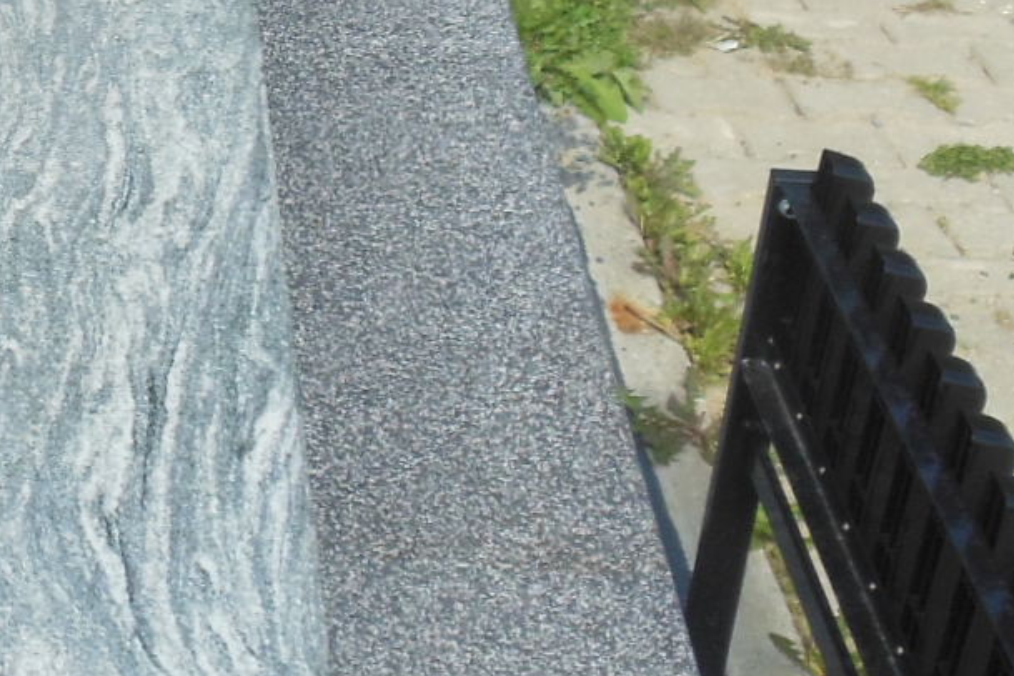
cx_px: -226
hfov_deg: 19.7
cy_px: 60
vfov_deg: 14.0
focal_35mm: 97
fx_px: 2732
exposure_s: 1/1500
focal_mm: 4.5
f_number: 3.2
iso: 125
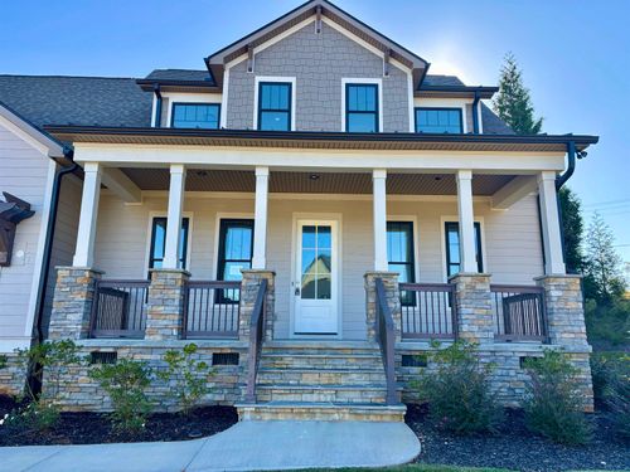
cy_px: 236
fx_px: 473
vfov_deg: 53.1
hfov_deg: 67.3
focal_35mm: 26
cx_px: 315
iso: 50
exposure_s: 1/531
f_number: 1.6
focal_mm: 5.96
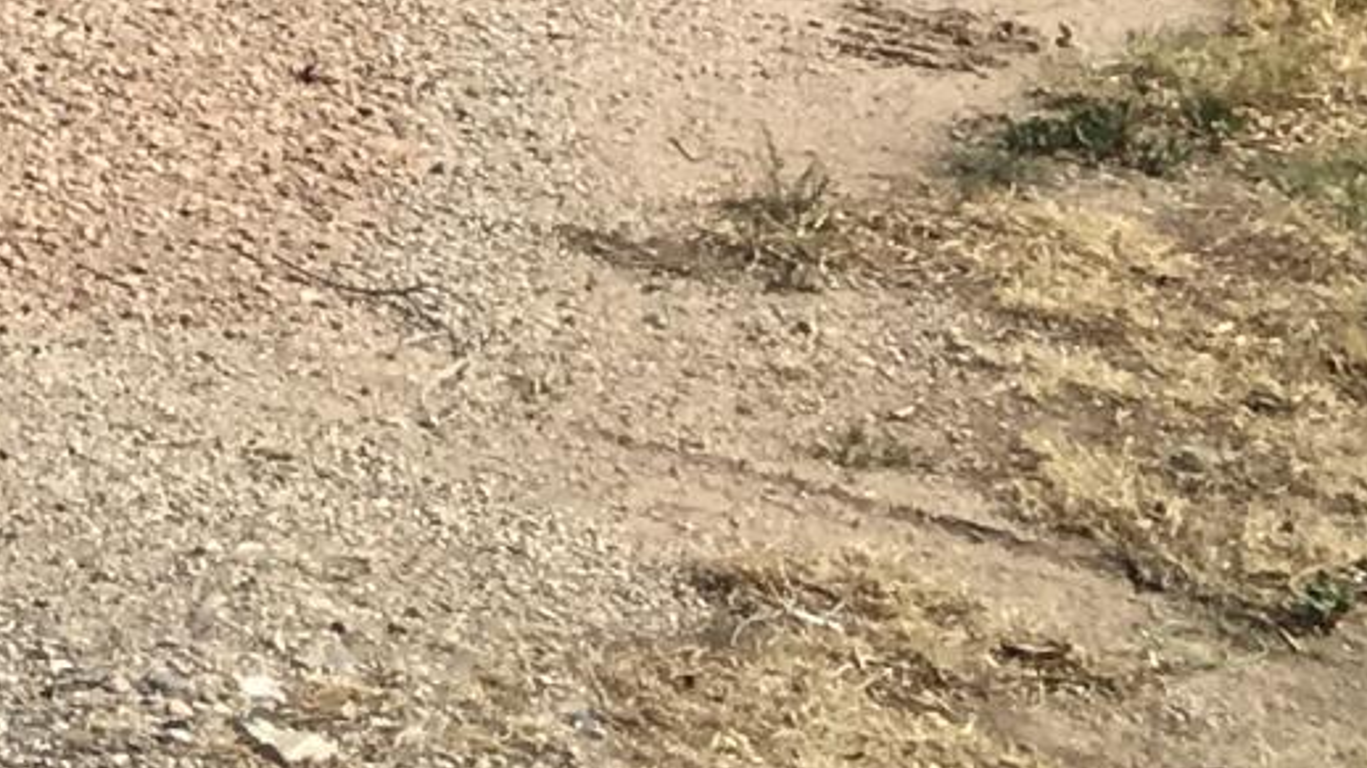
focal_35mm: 183
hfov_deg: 10.0
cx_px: -2140
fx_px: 6631
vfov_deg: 6.1
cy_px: -1557
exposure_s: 1/2079
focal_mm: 4.15
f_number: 2.2
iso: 25
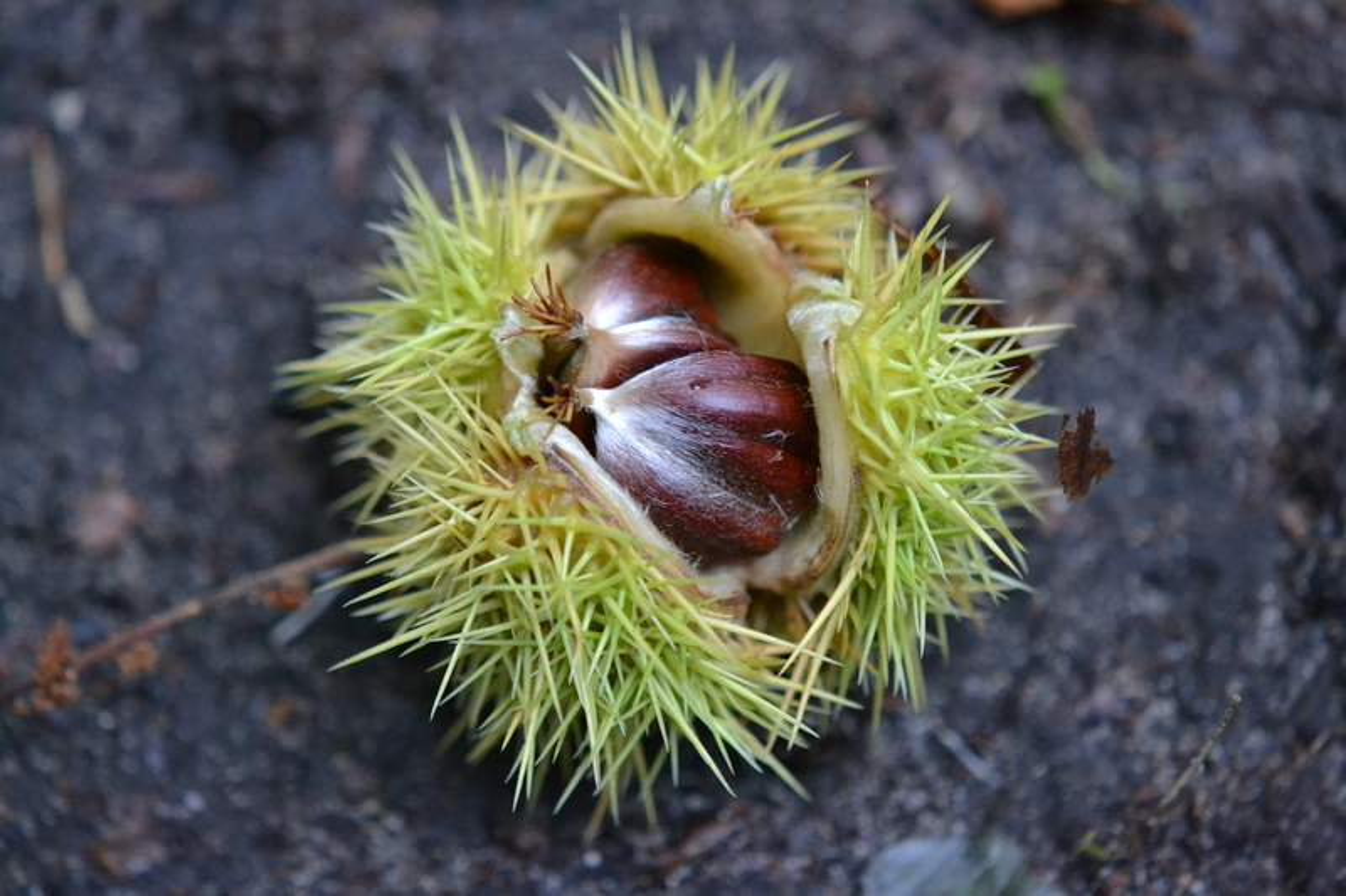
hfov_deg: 16.1
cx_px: 673
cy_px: 448
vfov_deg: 10.7
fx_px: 4766
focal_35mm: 128
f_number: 4.5
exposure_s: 1/200
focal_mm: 85
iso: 3200
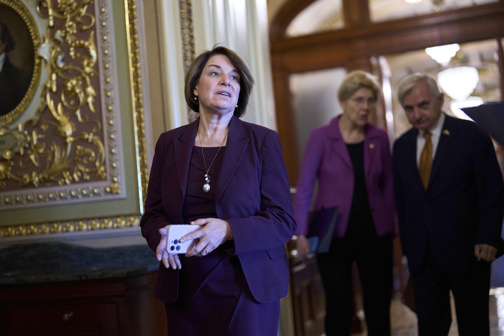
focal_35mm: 50
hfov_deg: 39.6
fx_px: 700
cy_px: 168
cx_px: 252
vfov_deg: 27.0
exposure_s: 1/320
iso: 4000
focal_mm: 50
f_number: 1.4
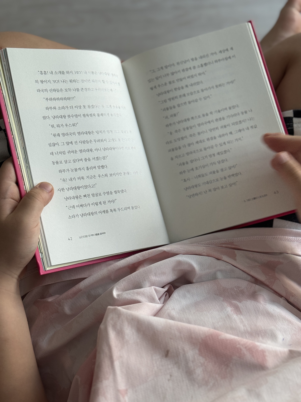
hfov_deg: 30.3
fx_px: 557
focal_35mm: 48
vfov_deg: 39.7
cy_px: 201
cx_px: 150
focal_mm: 6.76
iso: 100
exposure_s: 1/60
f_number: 1.78
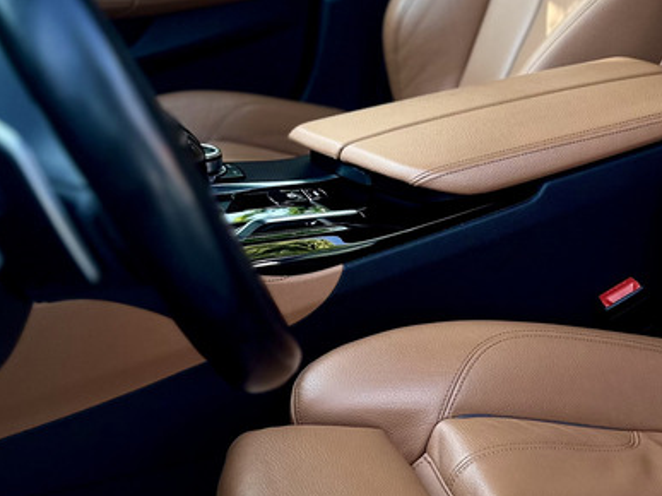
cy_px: 174
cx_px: 575
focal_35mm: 62
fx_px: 1185
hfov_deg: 30.1
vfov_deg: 23.6
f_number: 1.78
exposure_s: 1/219
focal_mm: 6.86
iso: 64
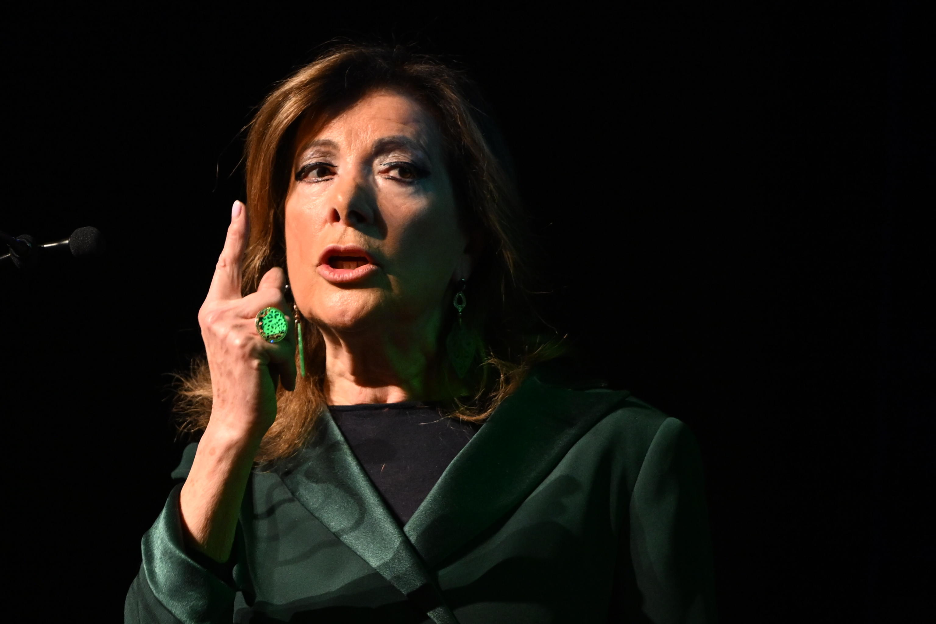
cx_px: 468
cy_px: 312
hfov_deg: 6.9
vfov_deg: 4.6
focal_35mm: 300
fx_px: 7799
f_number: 2.8
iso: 1250
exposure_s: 1/400
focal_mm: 200
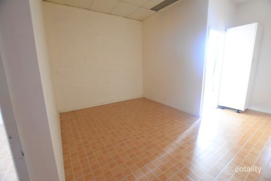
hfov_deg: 100.4
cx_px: 136
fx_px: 113
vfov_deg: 77.3
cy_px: 90
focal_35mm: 15
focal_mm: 10
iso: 4500
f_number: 3.5
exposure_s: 1/60
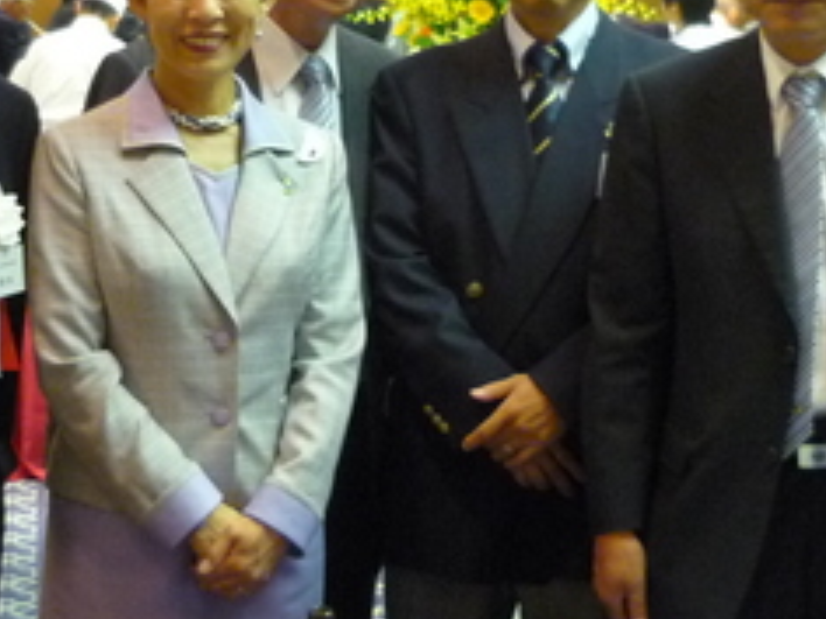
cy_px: 203
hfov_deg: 22.2
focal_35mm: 88
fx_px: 2100
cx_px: 266
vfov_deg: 16.7
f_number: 2.8
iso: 400
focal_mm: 5.5
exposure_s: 1/15
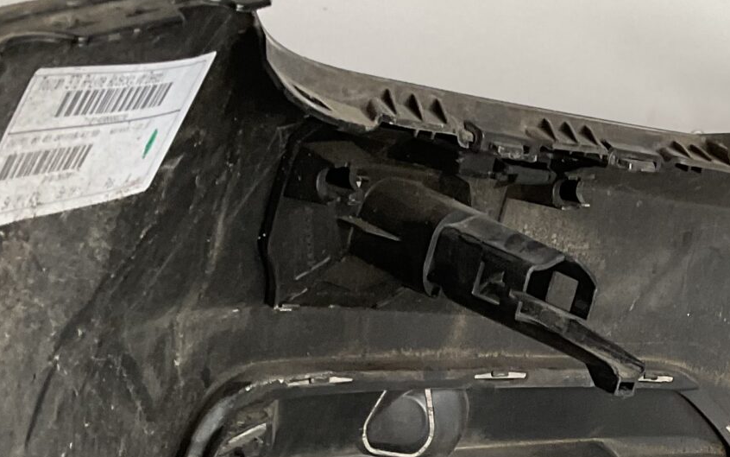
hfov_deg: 21.6
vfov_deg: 13.6
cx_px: 701
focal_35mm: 93
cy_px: 587
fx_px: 1850
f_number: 1.8
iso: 64
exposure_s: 1/50
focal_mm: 3
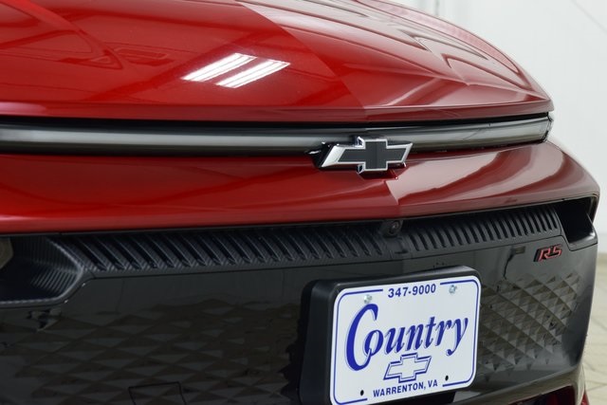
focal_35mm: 105
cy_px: 202
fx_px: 1771
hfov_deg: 19.5
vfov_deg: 13.0
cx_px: 304
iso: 1400
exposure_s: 1/30
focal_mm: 70
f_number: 7.1
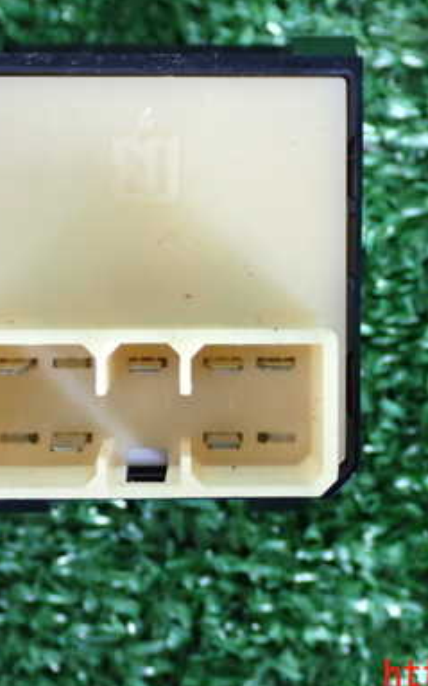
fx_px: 1551
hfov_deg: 15.7
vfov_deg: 24.9
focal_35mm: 83
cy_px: 296
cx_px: 251
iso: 640
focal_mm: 9.01
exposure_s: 1/50
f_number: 3.2
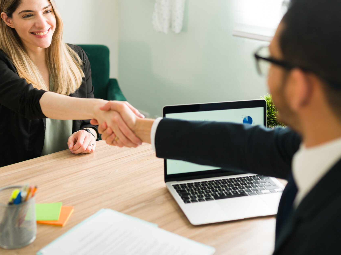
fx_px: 502
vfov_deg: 28.4
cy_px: 91
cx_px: 153
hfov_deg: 37.5
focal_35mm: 51
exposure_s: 1/160
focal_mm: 35
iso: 250
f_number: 1.8
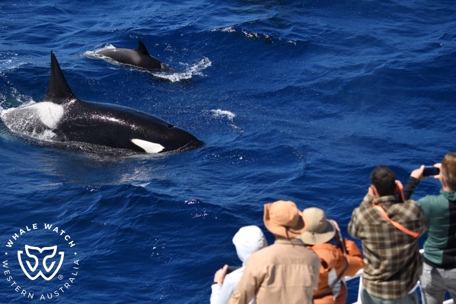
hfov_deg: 22.6
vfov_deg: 15.2
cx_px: 228
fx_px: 1140
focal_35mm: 90
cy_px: 152
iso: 900
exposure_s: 1/8000
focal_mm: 90
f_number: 4.8
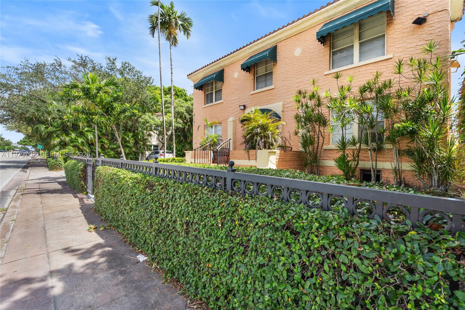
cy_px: 155
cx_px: 232
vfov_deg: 73.7
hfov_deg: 96.7
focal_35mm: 16
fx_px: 207
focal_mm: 16
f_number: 9
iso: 250
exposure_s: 1/125
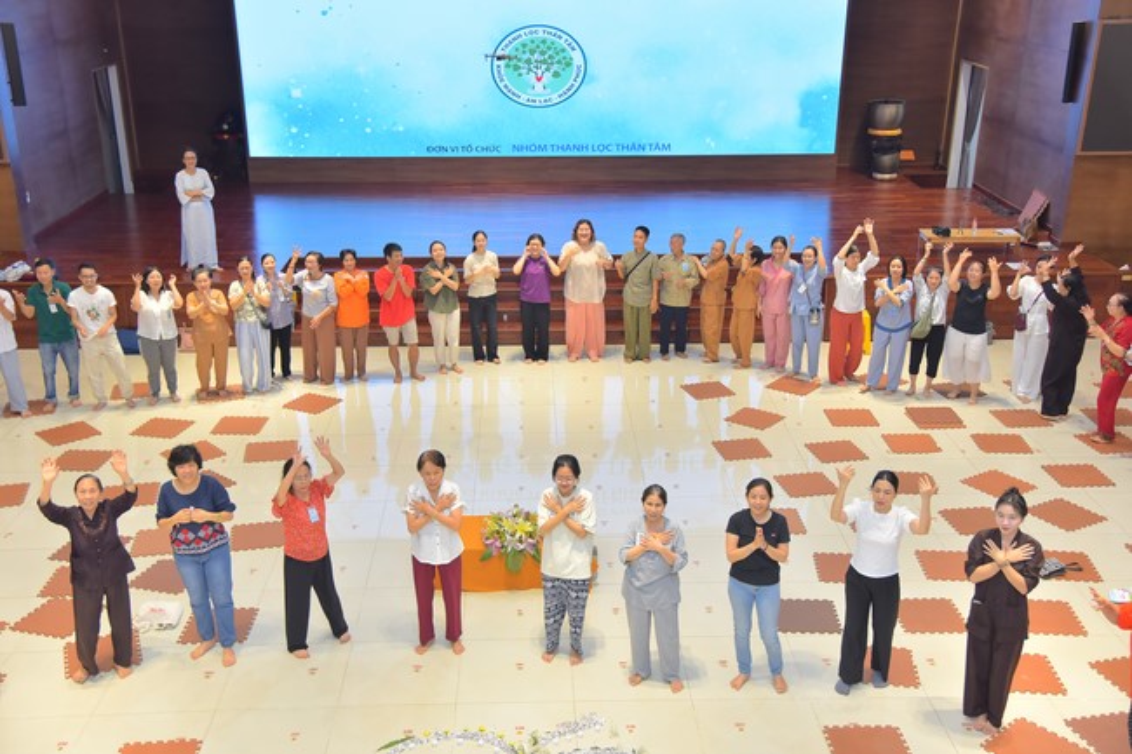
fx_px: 1257
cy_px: 377
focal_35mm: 40
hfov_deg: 48.5
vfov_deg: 33.4
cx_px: 566
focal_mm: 40
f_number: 4.5
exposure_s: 1/125
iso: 1000
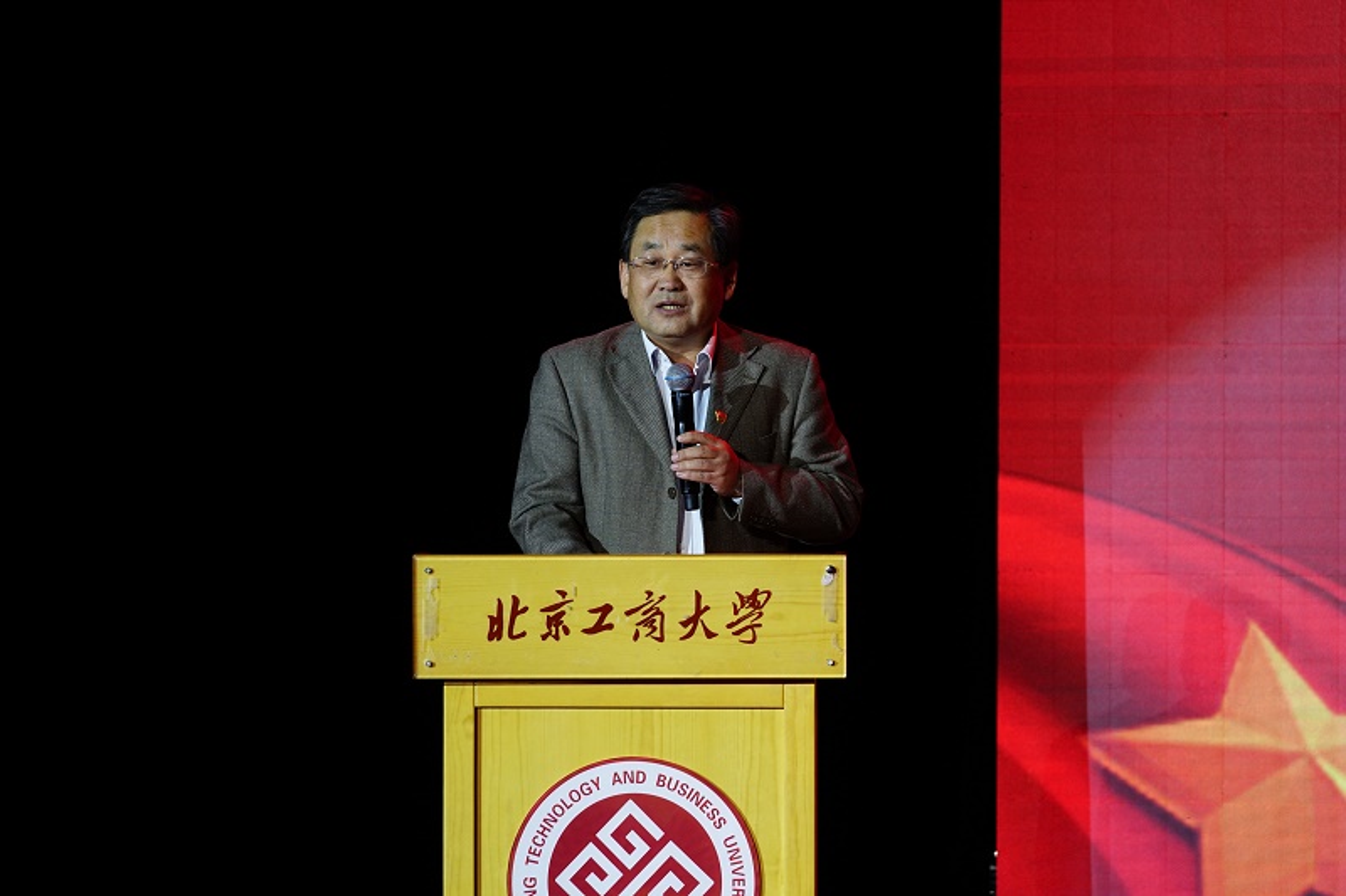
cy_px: 448
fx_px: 6467
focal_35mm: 173
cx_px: 673
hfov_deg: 11.9
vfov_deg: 7.9
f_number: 6.3
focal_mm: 173
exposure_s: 1/100
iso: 800
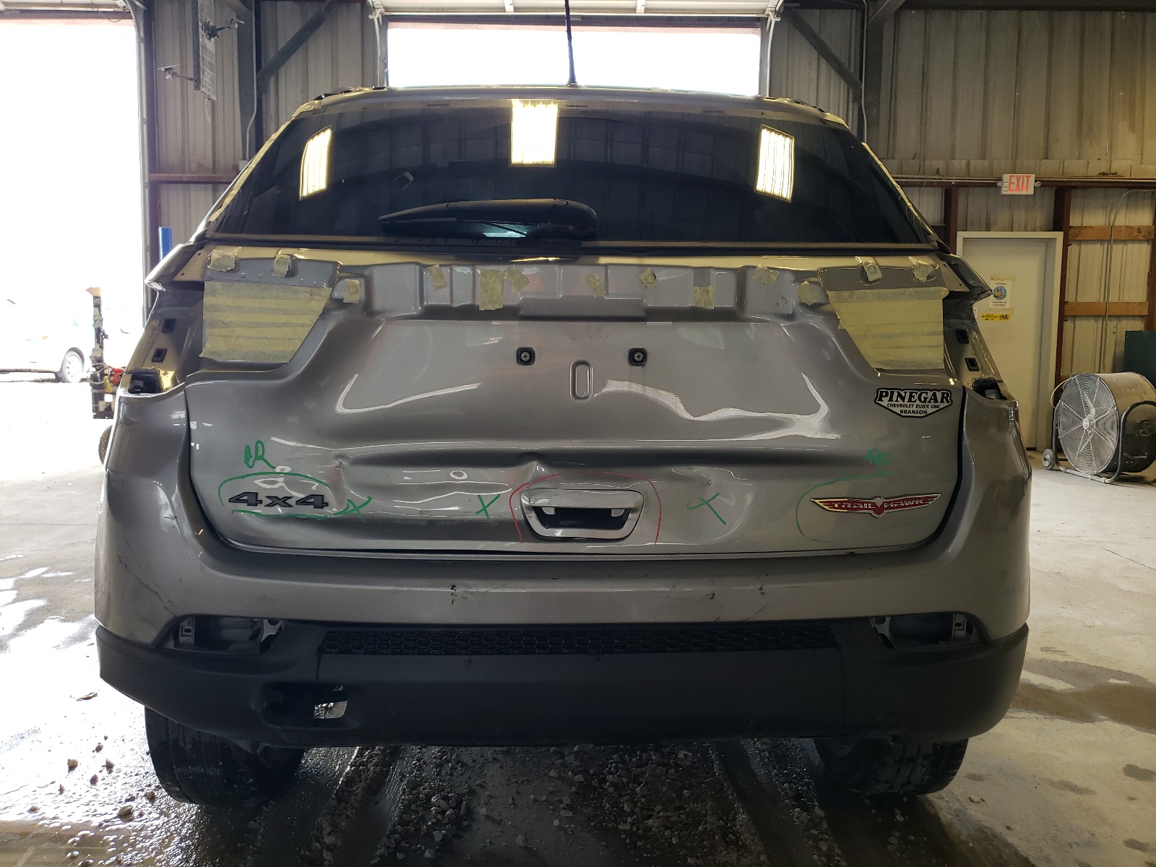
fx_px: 868
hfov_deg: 67.3
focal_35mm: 26
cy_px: 434
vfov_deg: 53.1
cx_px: 578
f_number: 1.5
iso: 62
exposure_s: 1/120
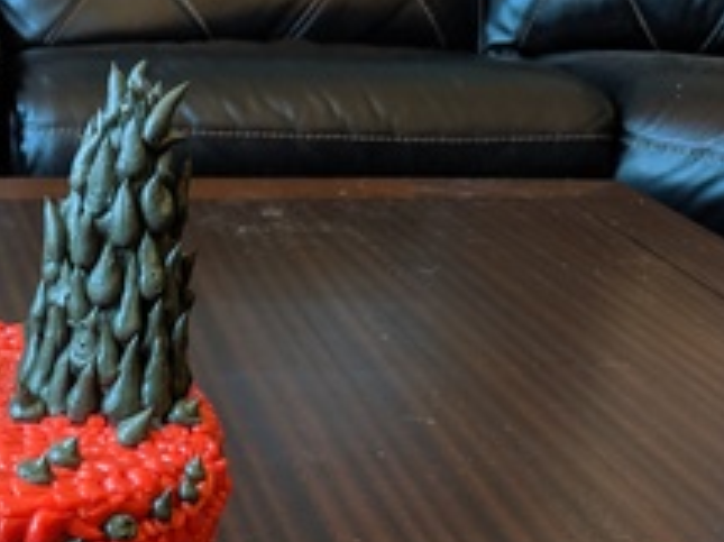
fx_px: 1401
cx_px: -35
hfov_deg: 27.0
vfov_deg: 20.7
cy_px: 613
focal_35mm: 67
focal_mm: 4.44
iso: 188
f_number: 1.8
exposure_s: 1/24
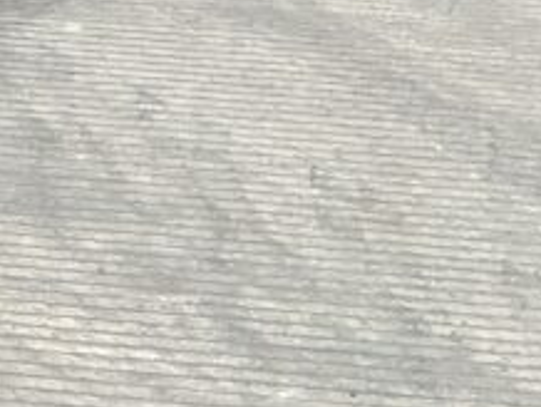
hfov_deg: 12.0
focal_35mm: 136
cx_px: -720
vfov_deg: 10.9
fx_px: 2128
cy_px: 79
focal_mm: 3
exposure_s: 1/613
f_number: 1.8
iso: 16
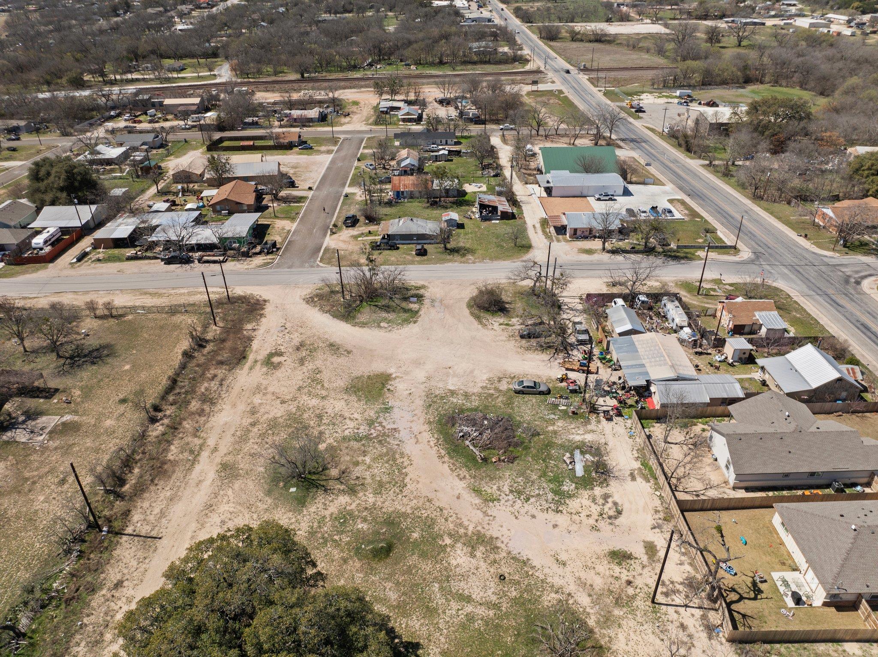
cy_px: 328
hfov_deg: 71.6
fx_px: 608
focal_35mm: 24
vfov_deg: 56.8
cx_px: 439
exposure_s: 1/80
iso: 100
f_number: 2.8
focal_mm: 12.29
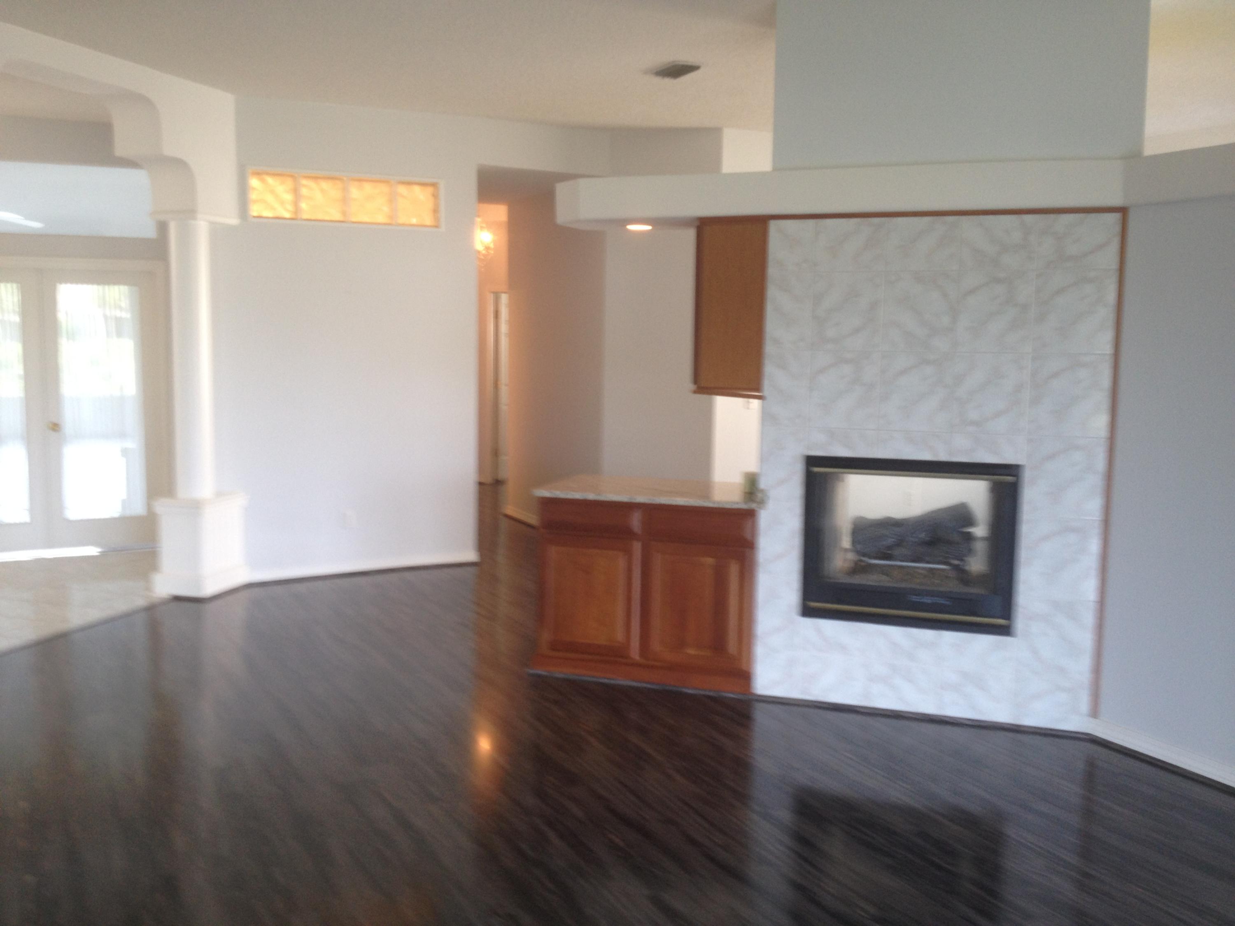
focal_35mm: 35
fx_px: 1249
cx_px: 618
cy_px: 463
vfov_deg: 40.7
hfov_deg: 52.6
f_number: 2.4
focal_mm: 4.28
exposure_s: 1/20
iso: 64
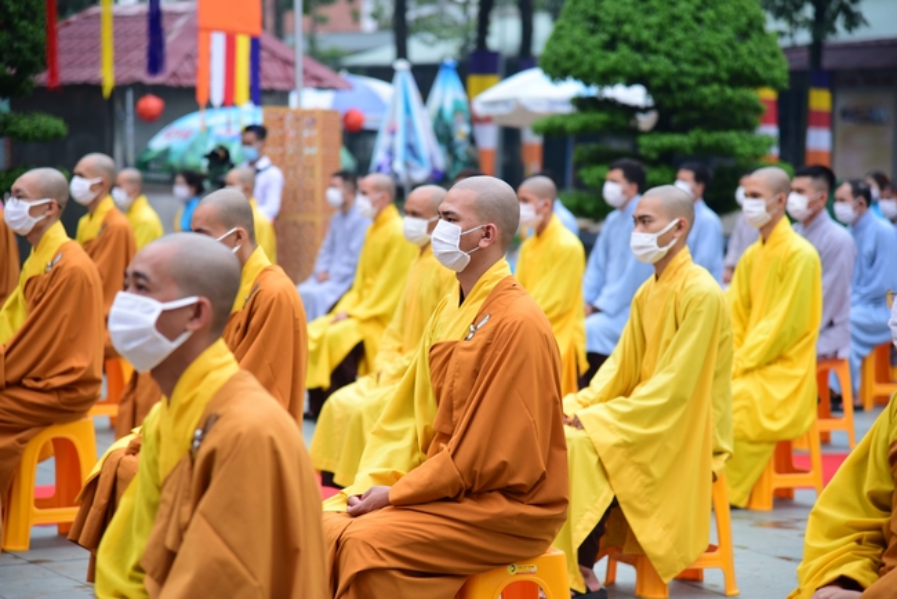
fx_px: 2991
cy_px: 300
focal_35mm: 120
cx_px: 448
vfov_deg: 11.4
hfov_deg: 17.1
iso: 320
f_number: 4
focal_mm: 120
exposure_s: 1/100
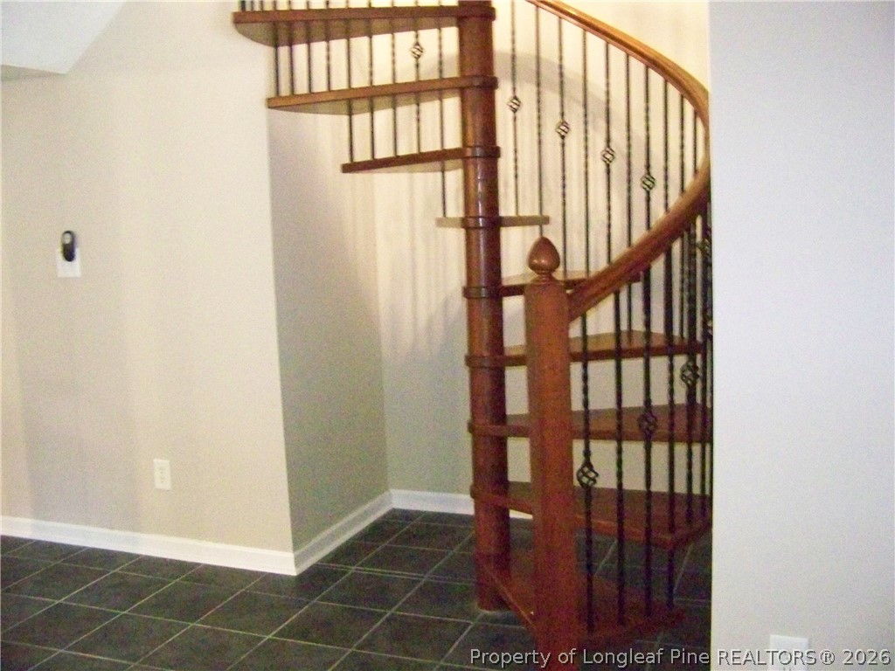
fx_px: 931
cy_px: 336
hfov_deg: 51.4
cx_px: 448
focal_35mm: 36
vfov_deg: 39.7
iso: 1600
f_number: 2.8
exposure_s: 1/30
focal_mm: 5.85
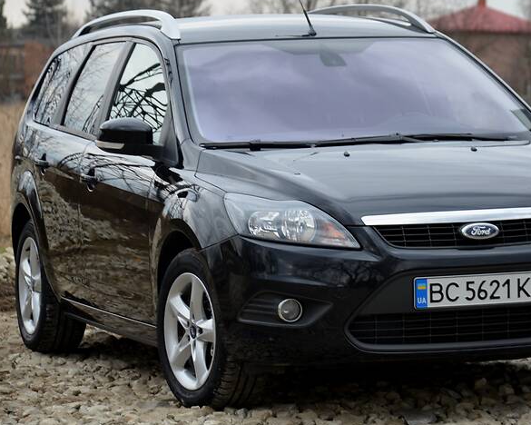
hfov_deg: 9.6
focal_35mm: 202
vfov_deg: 7.7
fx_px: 3169
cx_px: 315
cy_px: 197
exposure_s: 1/100
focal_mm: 105
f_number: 5.6
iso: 400
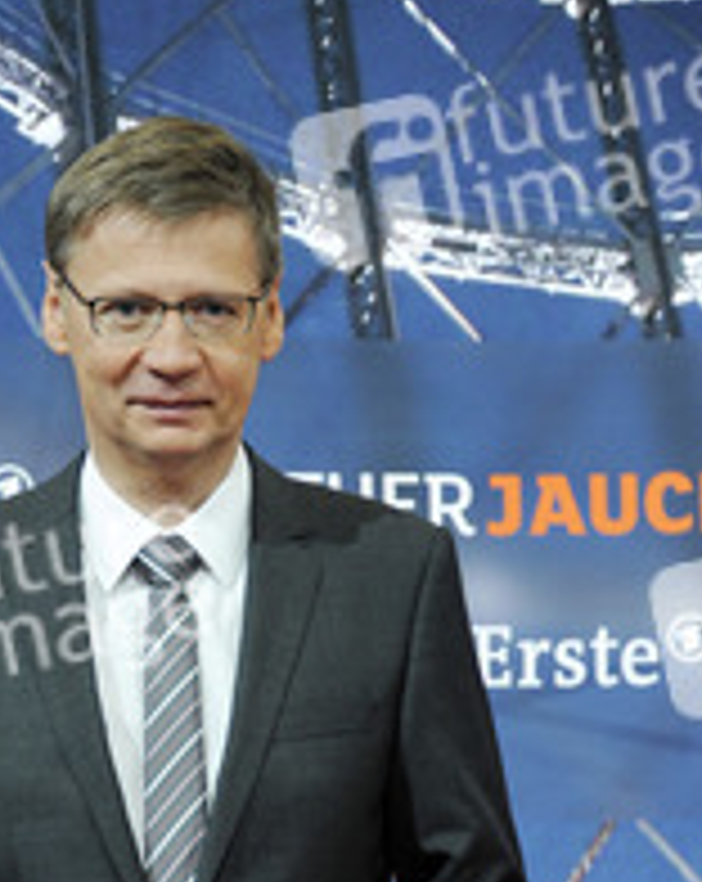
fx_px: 6096
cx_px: 112
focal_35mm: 234
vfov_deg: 8.2
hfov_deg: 6.6
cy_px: 837
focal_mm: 122
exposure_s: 1/160
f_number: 5.6
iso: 1600
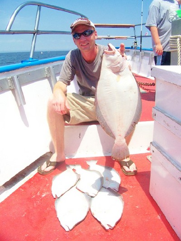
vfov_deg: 51.3
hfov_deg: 39.7
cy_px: 120
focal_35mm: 36
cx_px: 90
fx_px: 251
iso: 64
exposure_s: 1/800
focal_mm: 5.85
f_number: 4
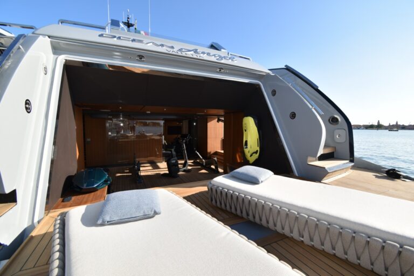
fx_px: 172
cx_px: 207
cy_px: 138
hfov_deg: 100.4
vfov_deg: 77.3
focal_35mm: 15
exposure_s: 1/200
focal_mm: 10
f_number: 7.1
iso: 100
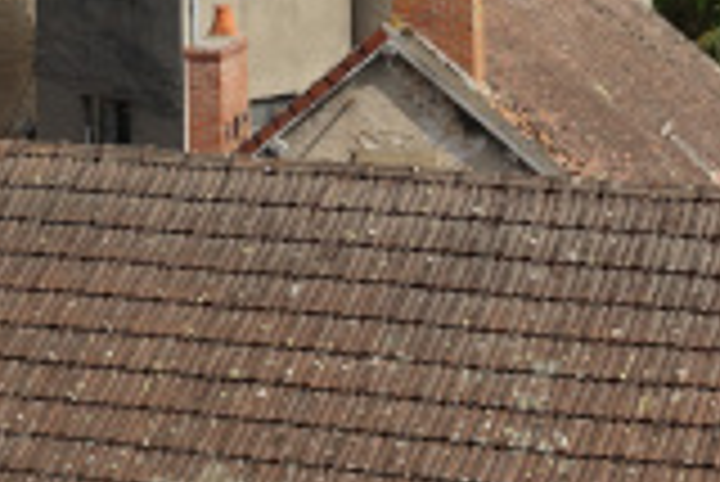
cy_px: -257
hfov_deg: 13.5
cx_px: 22
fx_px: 3003
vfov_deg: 8.9
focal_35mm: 150
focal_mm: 17.7
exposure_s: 1/640
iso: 125
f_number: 5.6
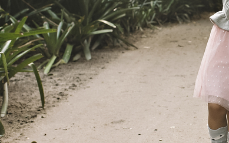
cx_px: 277
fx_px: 686
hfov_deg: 18.0
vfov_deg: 11.9
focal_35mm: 110
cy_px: 29
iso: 1000
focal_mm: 35
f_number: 4.5
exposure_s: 1/125
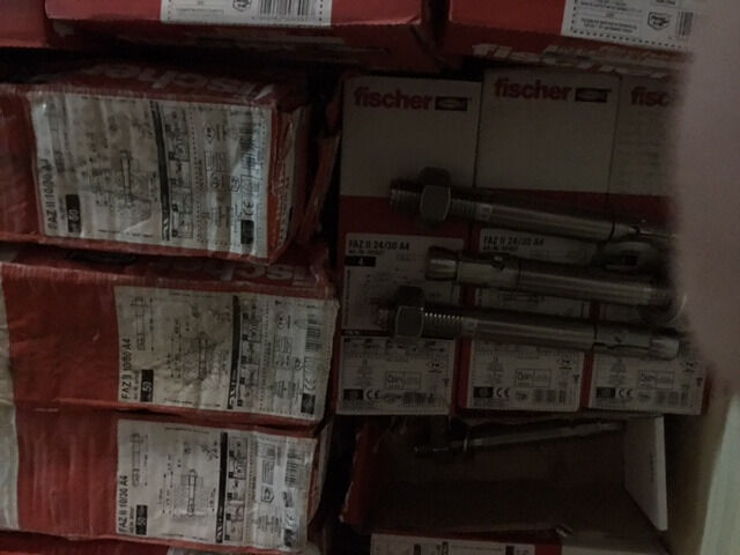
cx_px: 370
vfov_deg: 45.4
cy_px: 278
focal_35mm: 31
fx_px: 663
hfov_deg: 58.4
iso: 800
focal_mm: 3.3
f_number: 2.4
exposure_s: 1/17
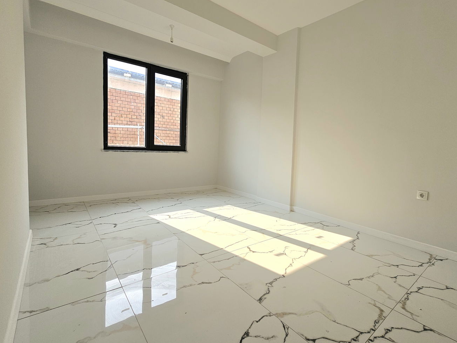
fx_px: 211
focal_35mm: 16
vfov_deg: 78.1
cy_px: 169
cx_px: 258
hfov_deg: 94.0
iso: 50
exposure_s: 1/526
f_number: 2.2
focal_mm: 2.2
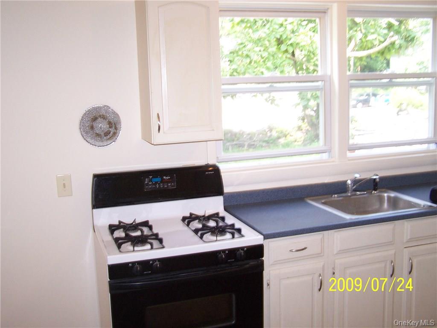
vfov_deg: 37.7
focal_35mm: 38
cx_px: 218
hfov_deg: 49.0
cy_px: 164
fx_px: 480
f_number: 2.8
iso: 140
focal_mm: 6.3
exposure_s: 1/60
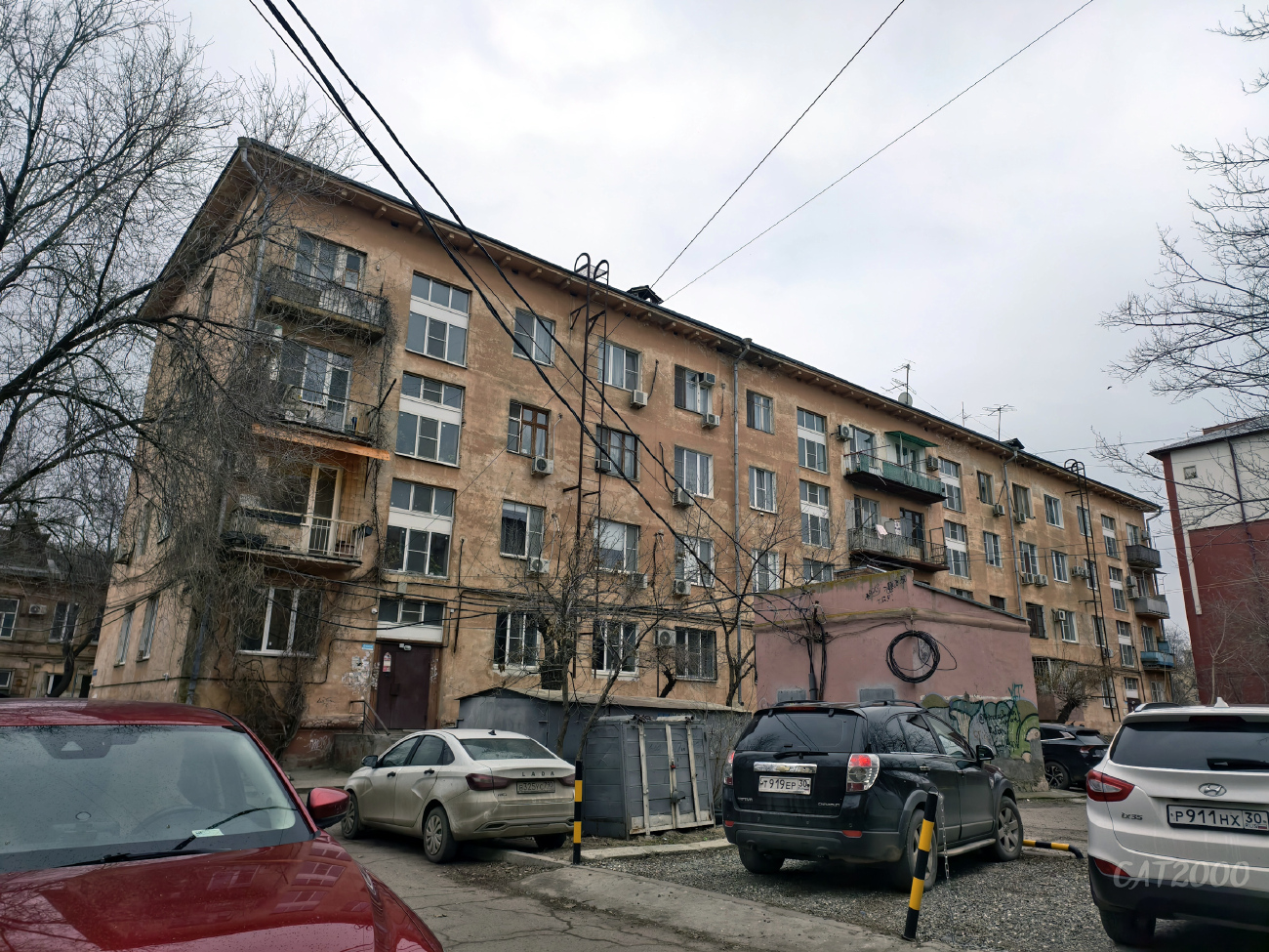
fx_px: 843
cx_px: 634
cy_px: 476
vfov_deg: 58.9
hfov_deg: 73.9
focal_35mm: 23
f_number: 1.57
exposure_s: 1/1205
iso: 72
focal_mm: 6.54
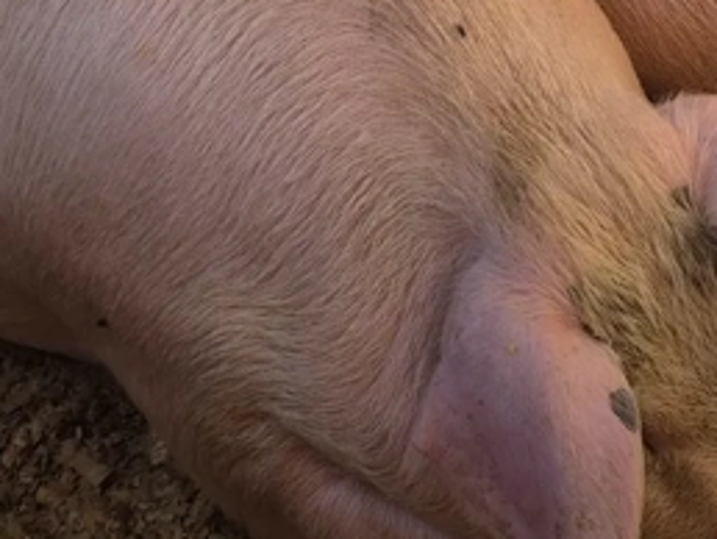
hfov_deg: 21.7
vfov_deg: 14.9
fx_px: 1845
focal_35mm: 89
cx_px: 584
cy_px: -375
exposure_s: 1/266
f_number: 1.8
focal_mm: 5.4
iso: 25
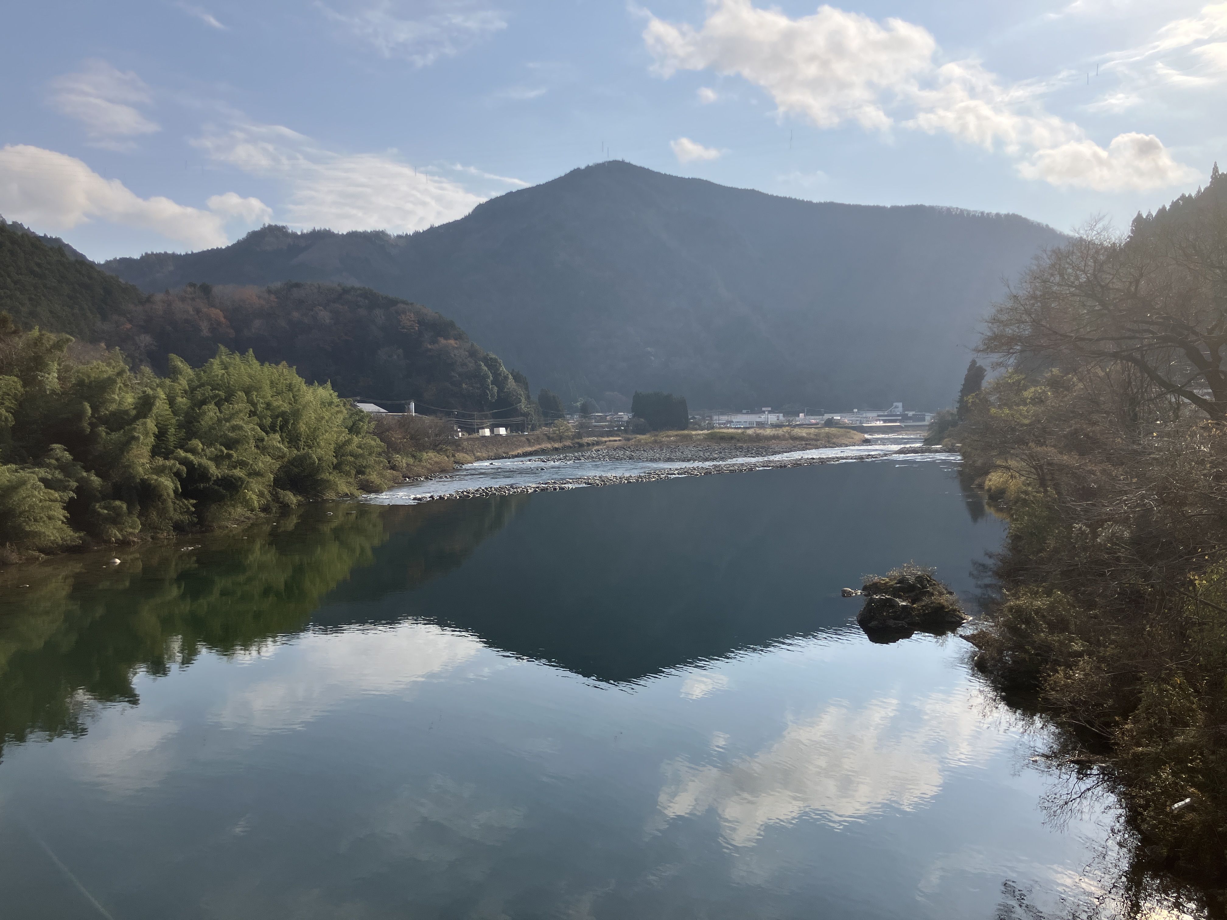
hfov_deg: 63.4
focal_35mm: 28
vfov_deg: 49.7
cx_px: 614
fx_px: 992
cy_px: 460
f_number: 1.8
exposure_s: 1/2703
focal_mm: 3.99
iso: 32
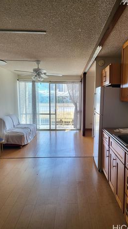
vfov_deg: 69.9
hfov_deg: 42.6
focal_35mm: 27
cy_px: 113
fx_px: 163
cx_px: 77
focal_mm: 5
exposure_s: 1/125
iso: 40
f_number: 1.8
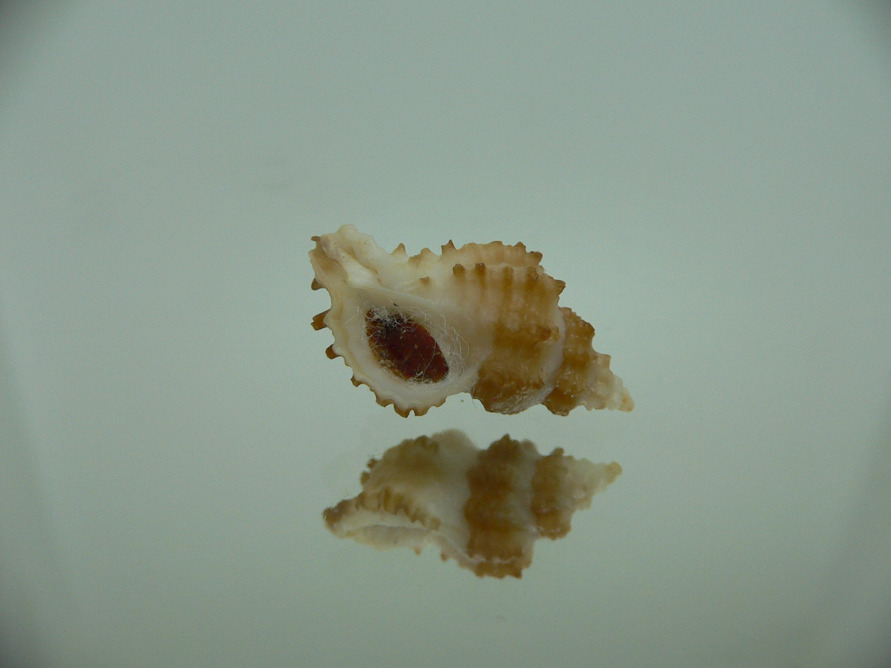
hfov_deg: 52.6
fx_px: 901
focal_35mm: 35
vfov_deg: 40.7
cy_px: 334
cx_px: 446
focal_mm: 4.6
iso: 100
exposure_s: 1/60
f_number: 2.8
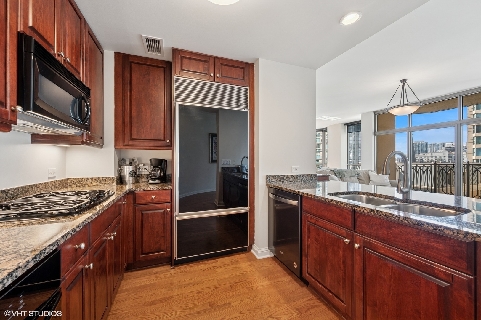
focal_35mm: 14
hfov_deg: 104.3
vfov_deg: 81.1
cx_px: 240
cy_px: 160
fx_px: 187
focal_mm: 14
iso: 200
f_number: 9.5
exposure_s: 1/6
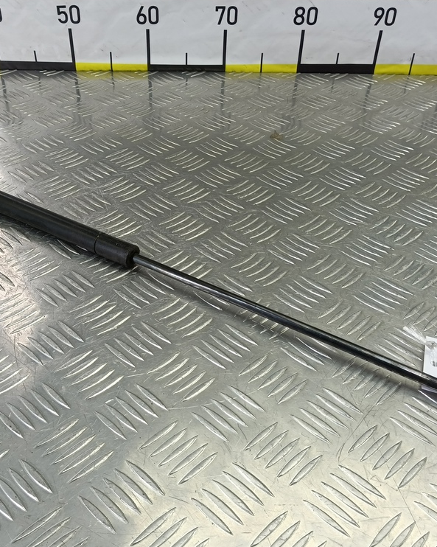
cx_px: 189
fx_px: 501
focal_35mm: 31
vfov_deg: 57.2
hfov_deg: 47.0
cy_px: 269
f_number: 1.6
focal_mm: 4.11
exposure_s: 1/50
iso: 103
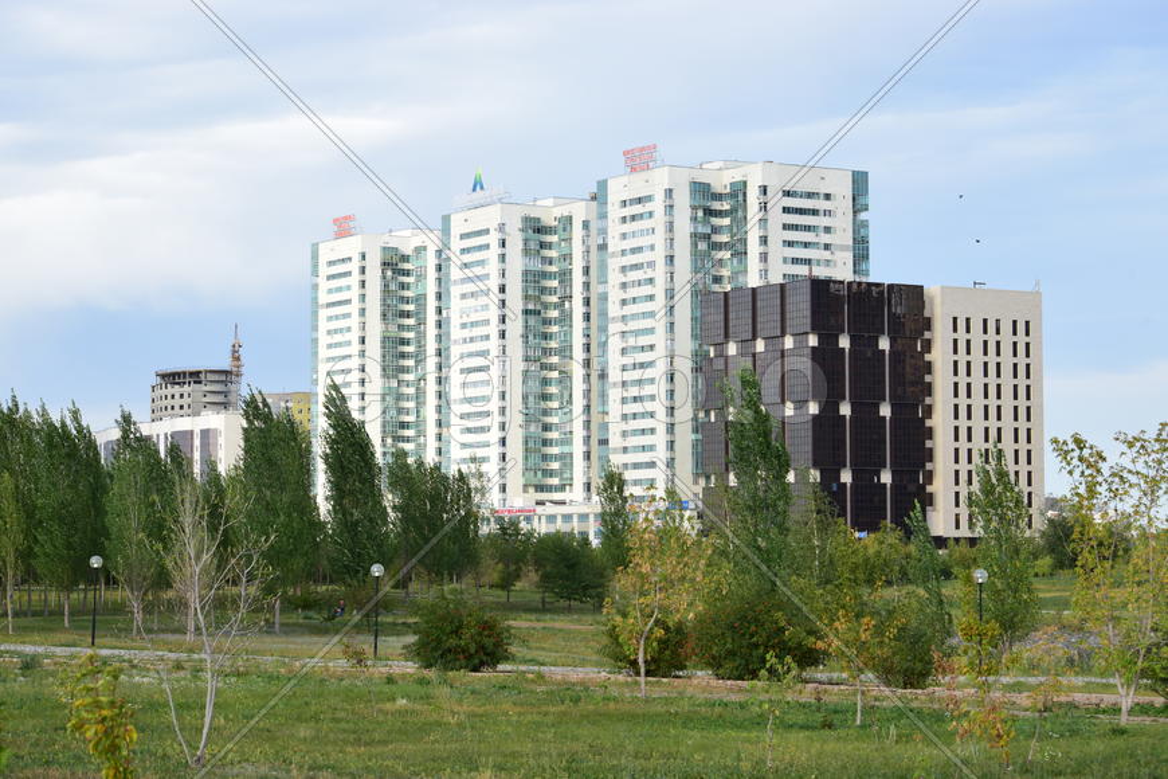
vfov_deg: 16.6
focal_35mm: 82
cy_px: 390
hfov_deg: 24.6
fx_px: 2676
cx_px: 584
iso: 100
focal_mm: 55
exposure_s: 1/100
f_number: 8
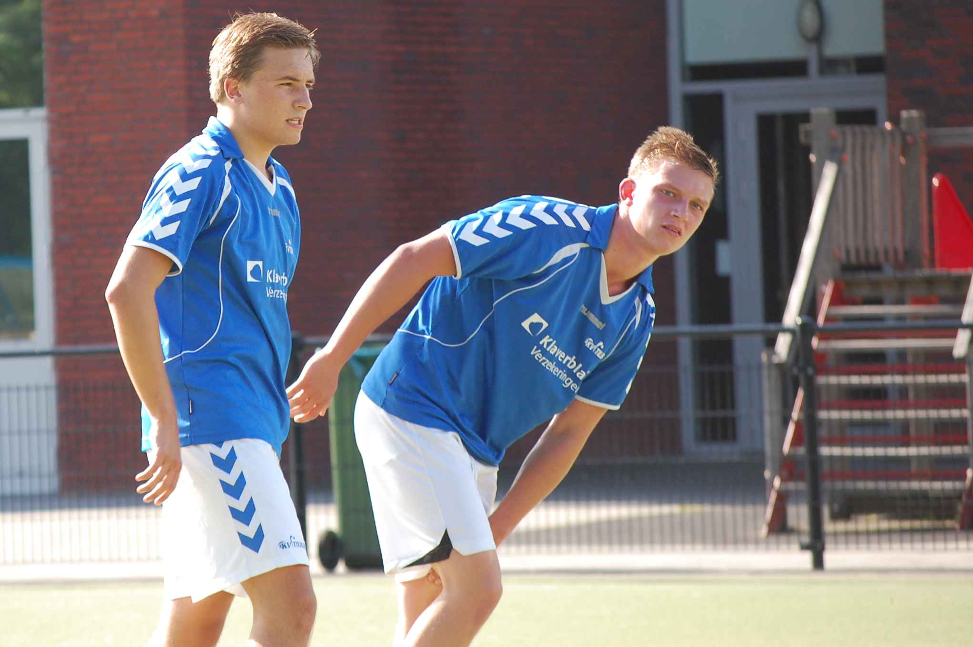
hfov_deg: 10.2
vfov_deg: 6.8
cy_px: 324
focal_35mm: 202
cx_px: 486
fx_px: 5469
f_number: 5
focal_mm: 135
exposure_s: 1/400
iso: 400
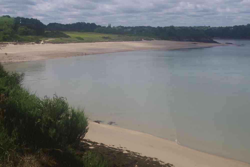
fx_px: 344
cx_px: 125
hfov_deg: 40.0
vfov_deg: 27.3
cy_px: 84
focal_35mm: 50
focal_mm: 33
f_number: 11
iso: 200
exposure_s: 1/125
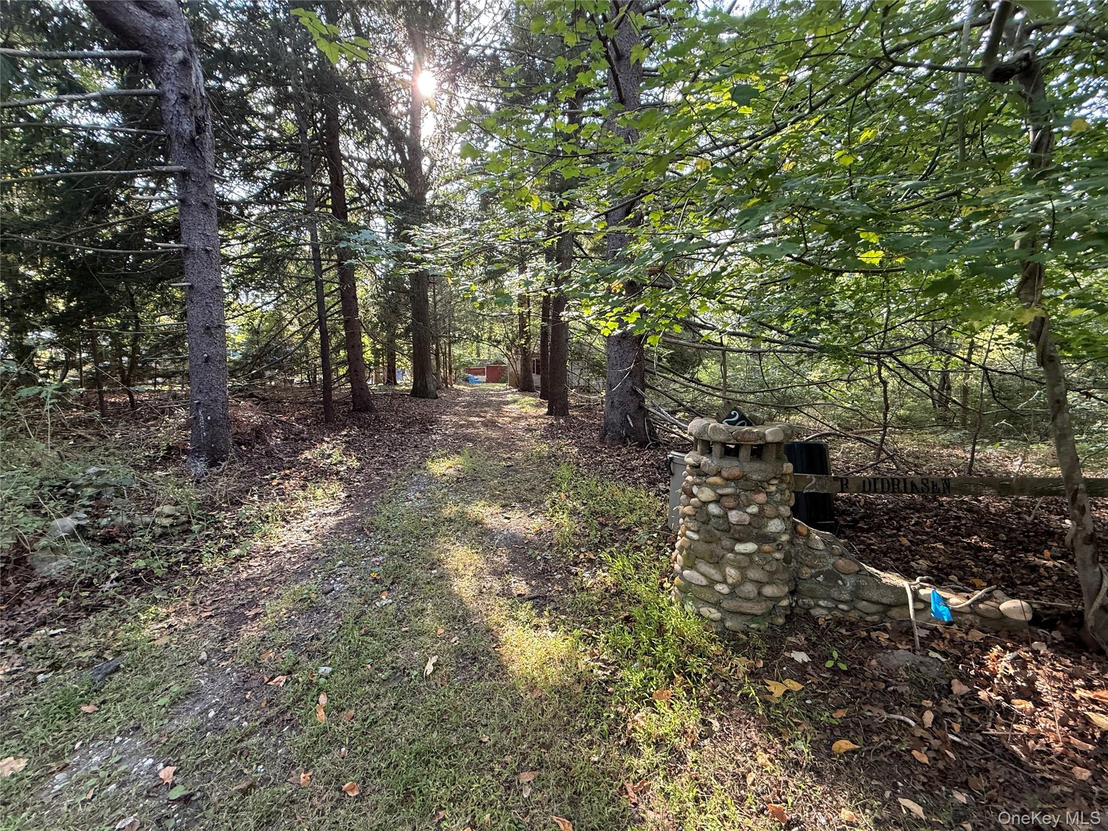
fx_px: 448
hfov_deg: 102.1
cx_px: 554
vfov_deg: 85.7
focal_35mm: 14
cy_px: 416
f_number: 2.2
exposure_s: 1/99
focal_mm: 2.22
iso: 125
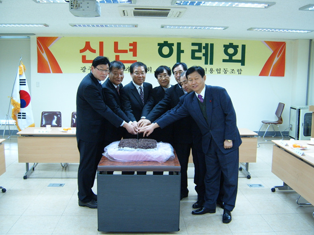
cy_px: 118
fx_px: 336
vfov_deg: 38.7
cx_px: 157
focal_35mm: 37
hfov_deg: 50.1
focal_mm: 6.2
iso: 141
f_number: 2.9
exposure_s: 1/10
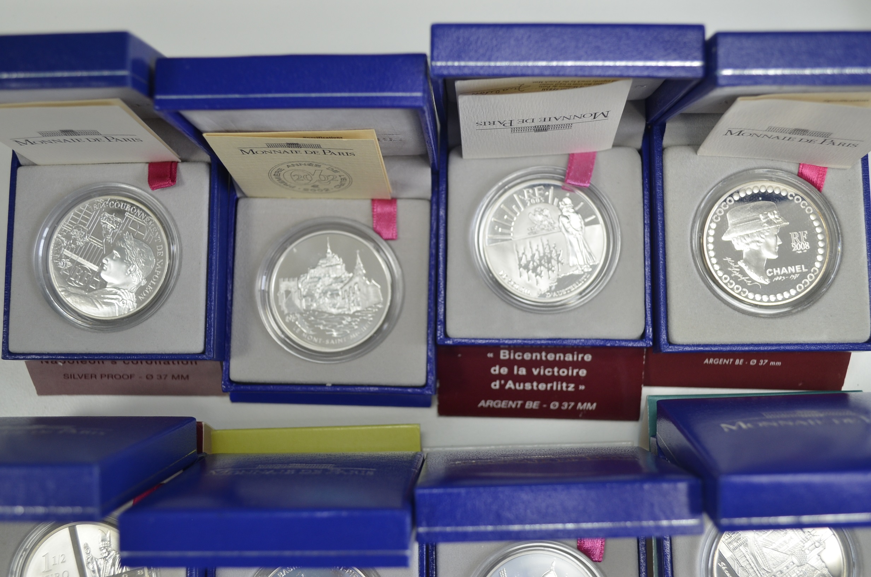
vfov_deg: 36.7
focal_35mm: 36
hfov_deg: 53.2
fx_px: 869
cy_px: 288
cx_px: 436
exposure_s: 1/60
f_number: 4
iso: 400
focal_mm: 24
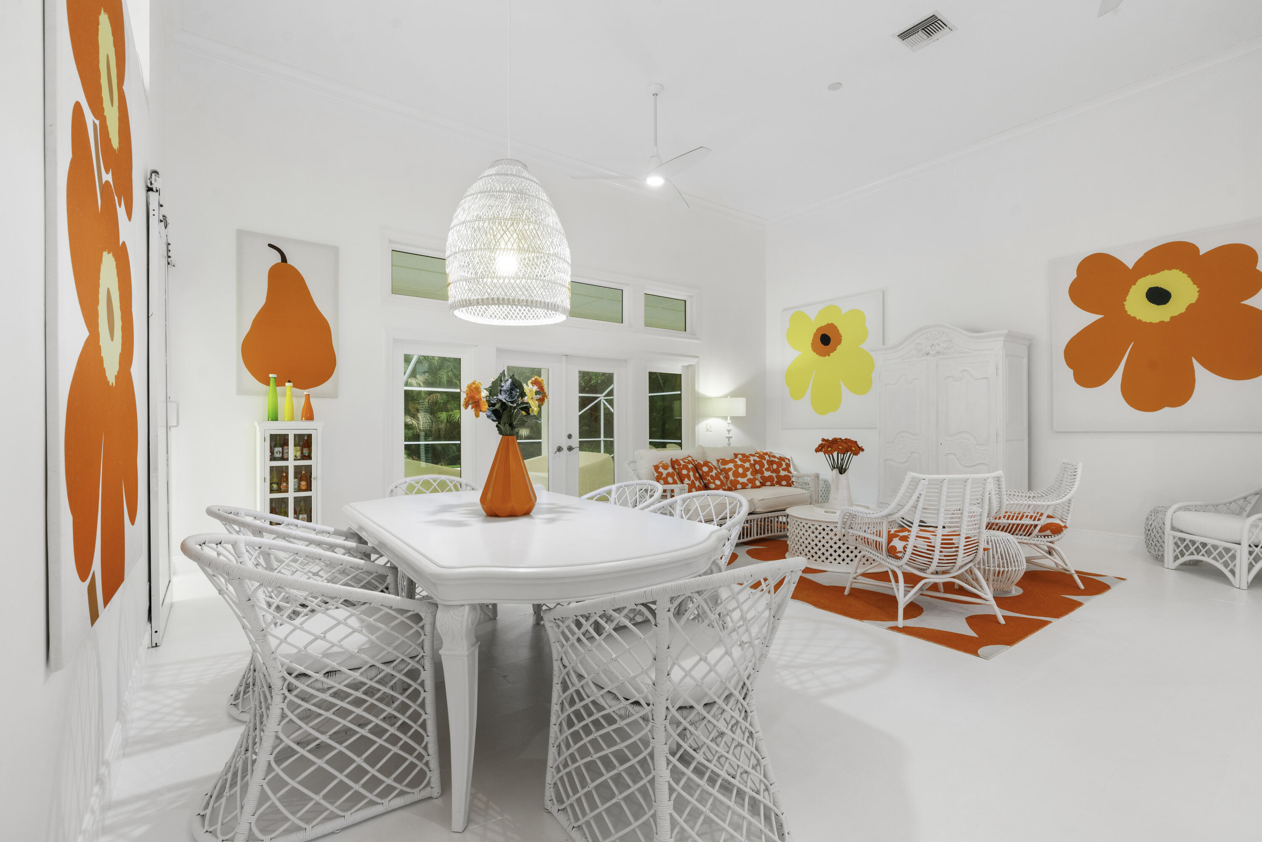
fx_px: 561
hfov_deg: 96.7
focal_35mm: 16
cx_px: 631
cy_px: 421
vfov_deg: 73.7
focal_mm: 16
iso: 200
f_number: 9
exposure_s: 1/5
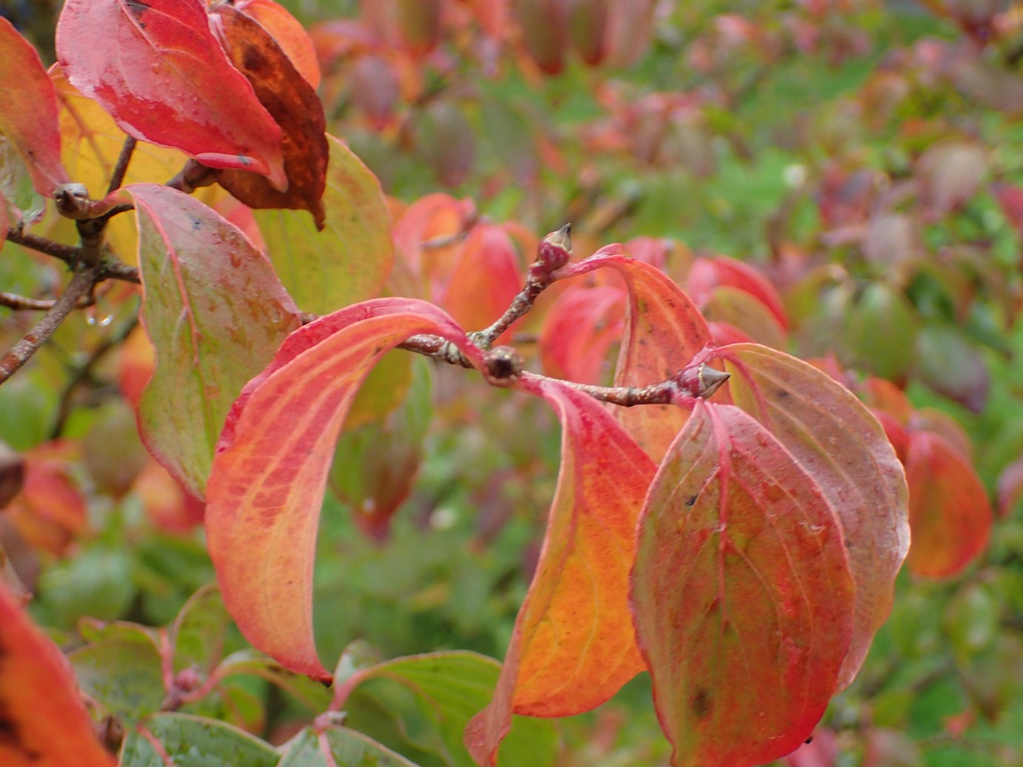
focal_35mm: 49
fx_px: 1448
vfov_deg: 29.7
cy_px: 384
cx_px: 512
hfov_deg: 38.9
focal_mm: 8.99
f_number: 3.2
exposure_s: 1/200
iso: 250
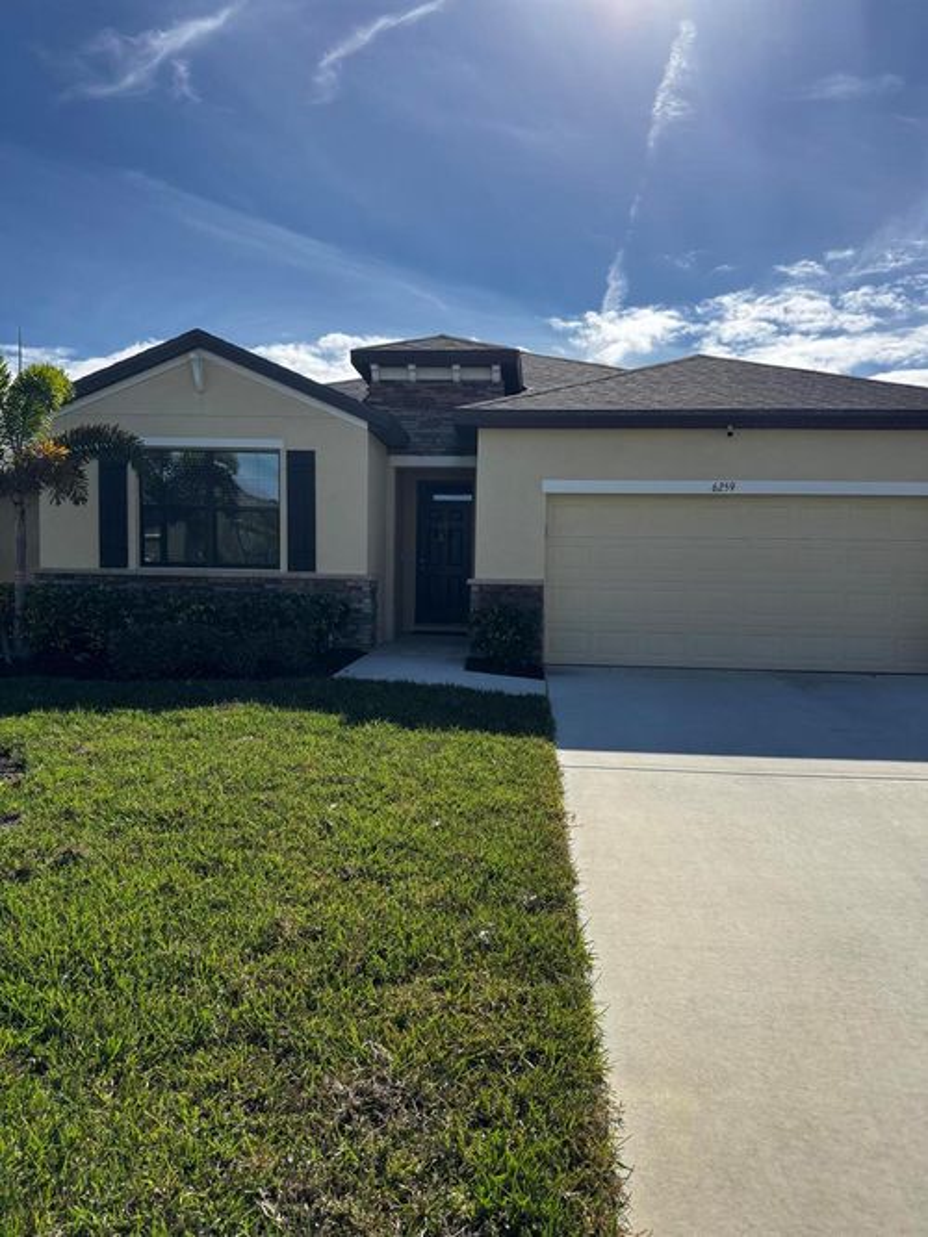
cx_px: 464
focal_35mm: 24
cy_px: 618
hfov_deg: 56.8
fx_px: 858
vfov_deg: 71.6
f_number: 1.78
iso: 80
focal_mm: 6.76
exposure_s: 1/2833
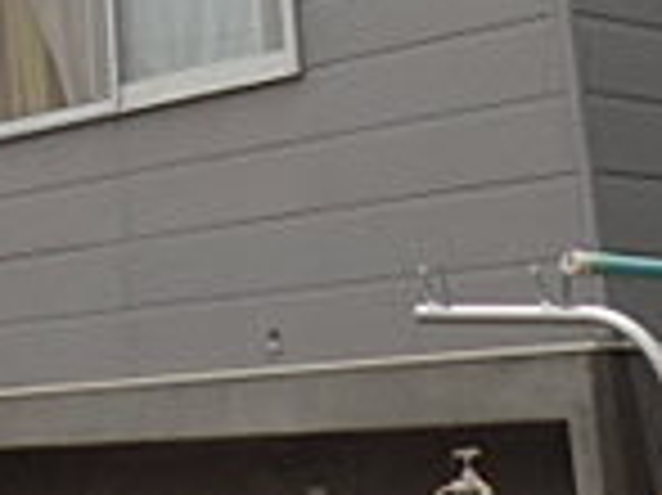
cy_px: -302
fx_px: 2083
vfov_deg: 12.7
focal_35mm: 109
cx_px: -77
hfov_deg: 17.4
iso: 100
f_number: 8
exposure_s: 1/250
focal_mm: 4.5
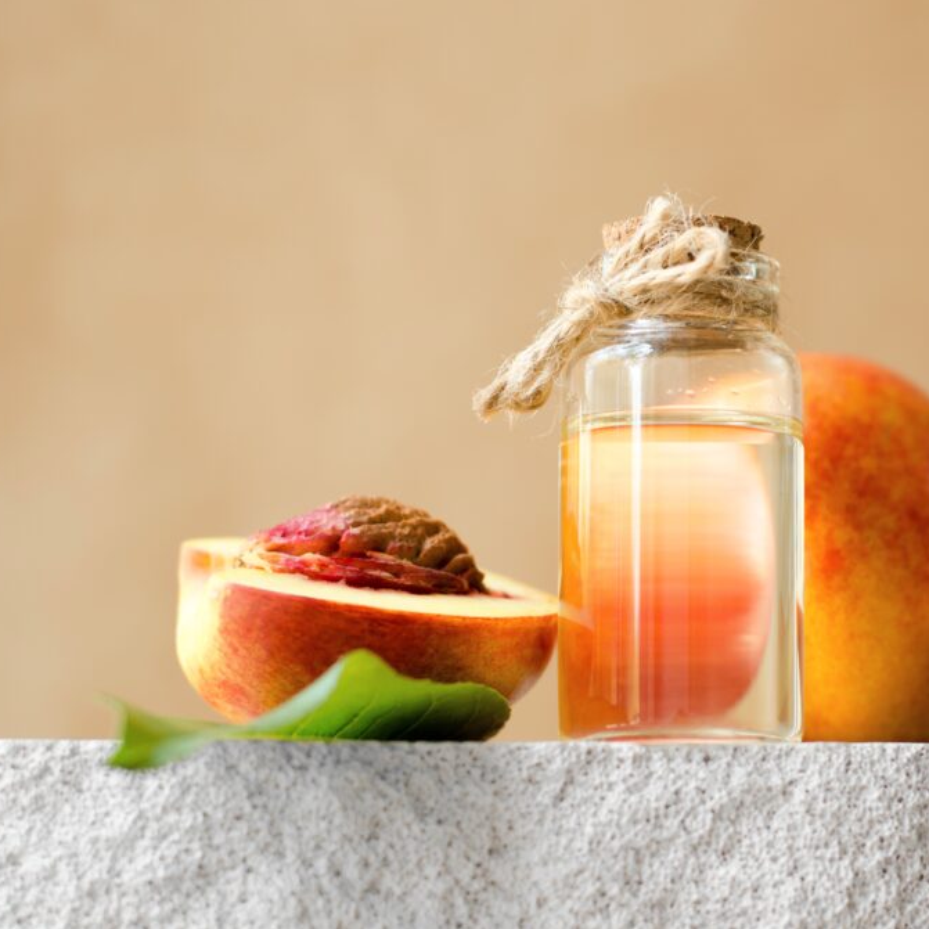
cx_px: 691
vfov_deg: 17.9
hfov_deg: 17.8
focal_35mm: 97
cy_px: 462
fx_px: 2945
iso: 200
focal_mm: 50
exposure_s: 1/80
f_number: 3.5
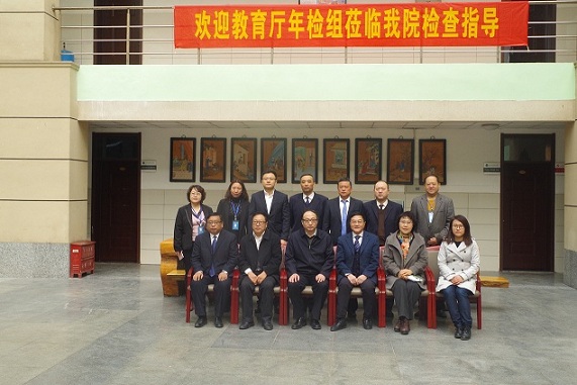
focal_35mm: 39
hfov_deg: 49.5
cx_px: 288
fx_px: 625
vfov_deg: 34.2
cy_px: 192
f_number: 11
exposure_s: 1/125
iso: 800
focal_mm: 26.25
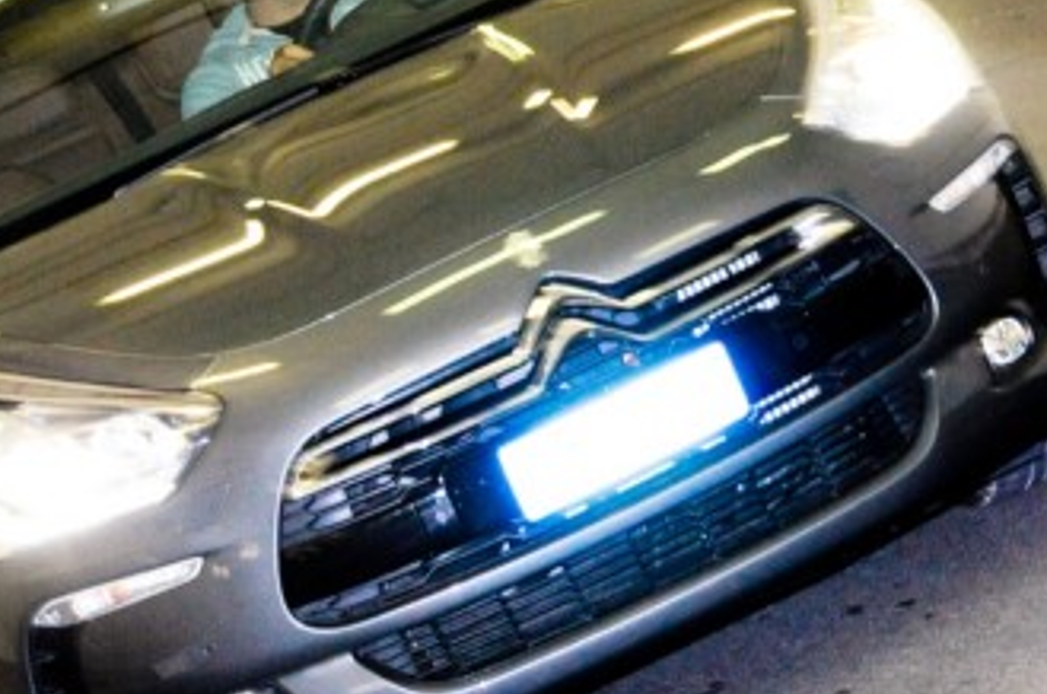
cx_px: 907
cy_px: 304
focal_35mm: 280
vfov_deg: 4.9
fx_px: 8127
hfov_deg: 7.4
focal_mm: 92
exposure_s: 1/60
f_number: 8
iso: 3200
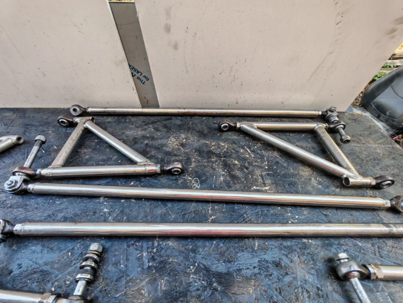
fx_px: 186
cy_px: 152
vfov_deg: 78.1
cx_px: 202
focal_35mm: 16
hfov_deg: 94.5
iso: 160
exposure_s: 1/100
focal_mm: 1.96
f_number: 2.2
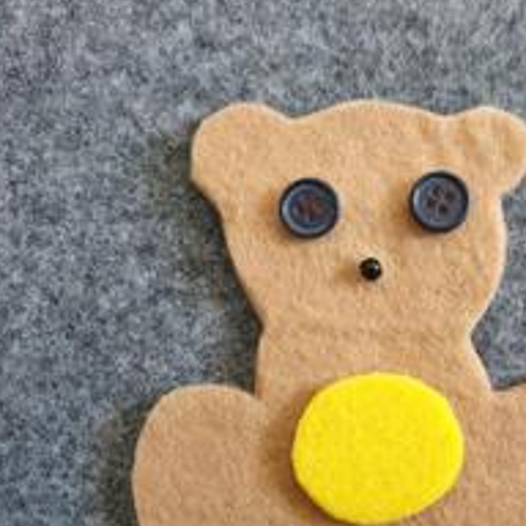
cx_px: 375
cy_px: 319
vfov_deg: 39.8
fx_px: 722
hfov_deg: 39.3
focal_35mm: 42
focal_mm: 4.3
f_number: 1.5
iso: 250
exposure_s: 1/31
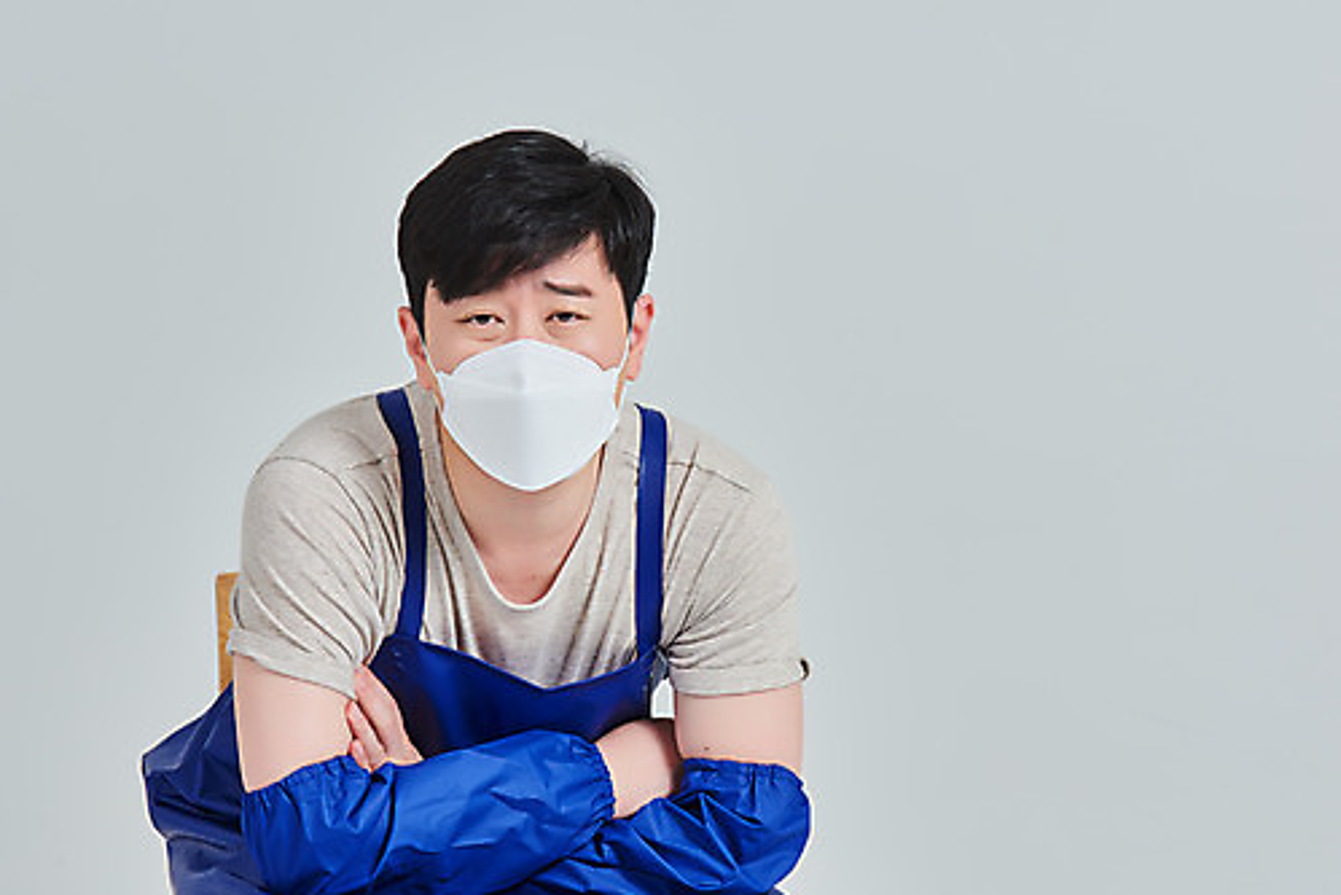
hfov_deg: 13.7
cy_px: 527
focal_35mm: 150
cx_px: 708
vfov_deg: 9.2
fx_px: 5589
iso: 100
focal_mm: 125
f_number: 14
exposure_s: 1/125
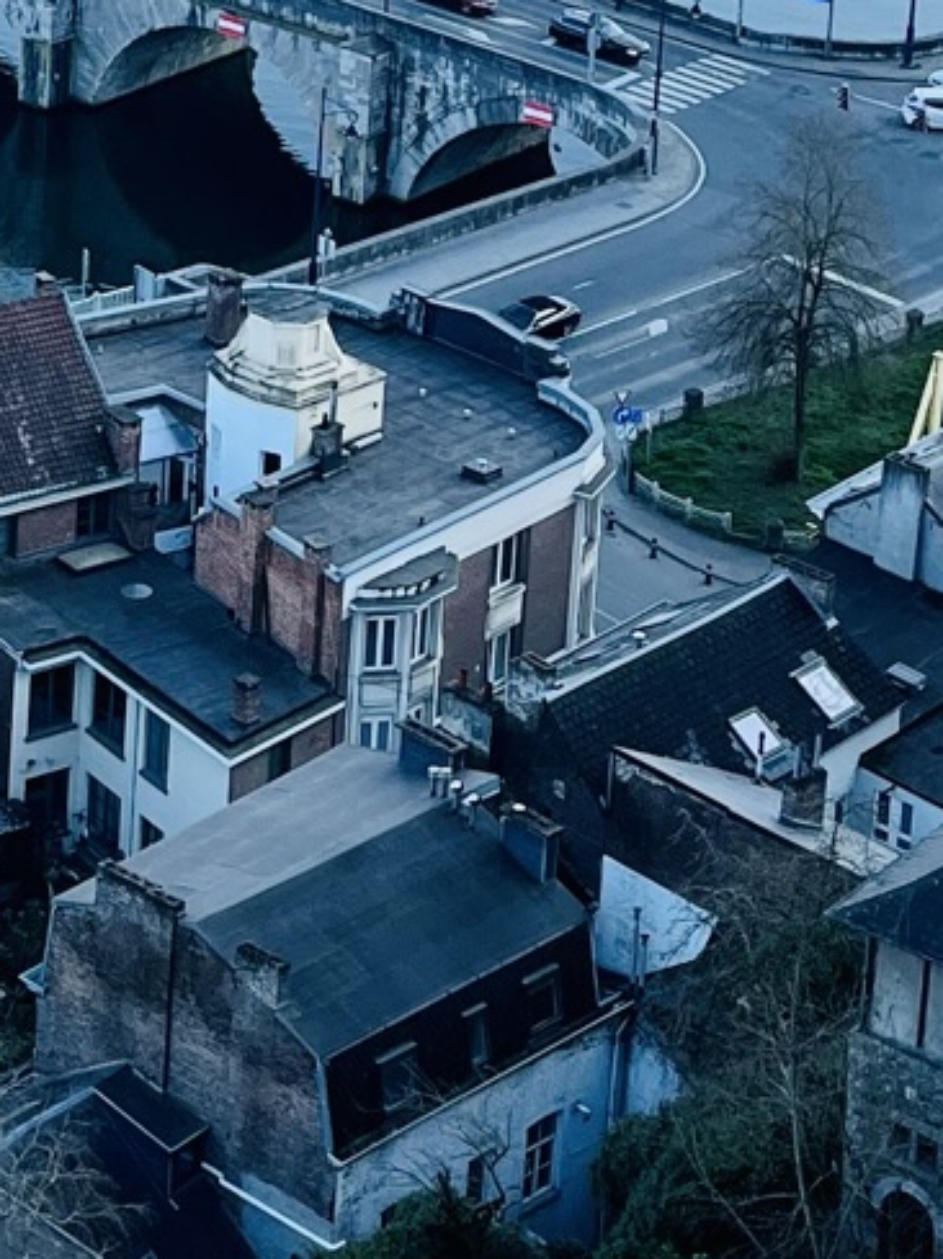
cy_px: -479
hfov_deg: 13.5
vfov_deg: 16.8
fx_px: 3964
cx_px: 211
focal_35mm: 109
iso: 50
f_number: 1.6
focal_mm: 5.1
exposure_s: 1/1372
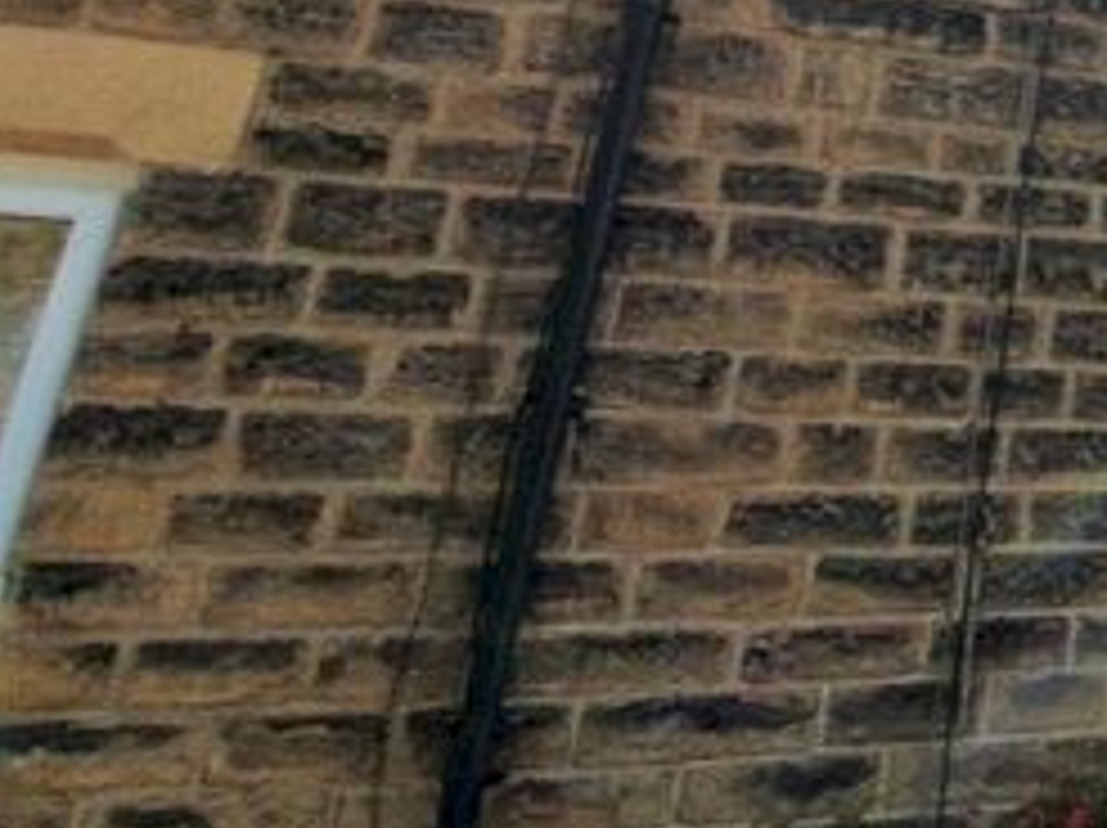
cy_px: 164
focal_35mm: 37
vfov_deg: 37.2
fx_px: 1182
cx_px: 1570
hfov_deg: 31.6
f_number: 2.2
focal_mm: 1.8
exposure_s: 1/1244
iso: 50
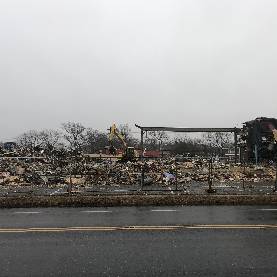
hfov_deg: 48.1
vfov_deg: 48.4
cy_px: 136
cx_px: 171
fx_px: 308
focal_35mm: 34
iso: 20
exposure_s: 1/120
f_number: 1.8
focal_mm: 4
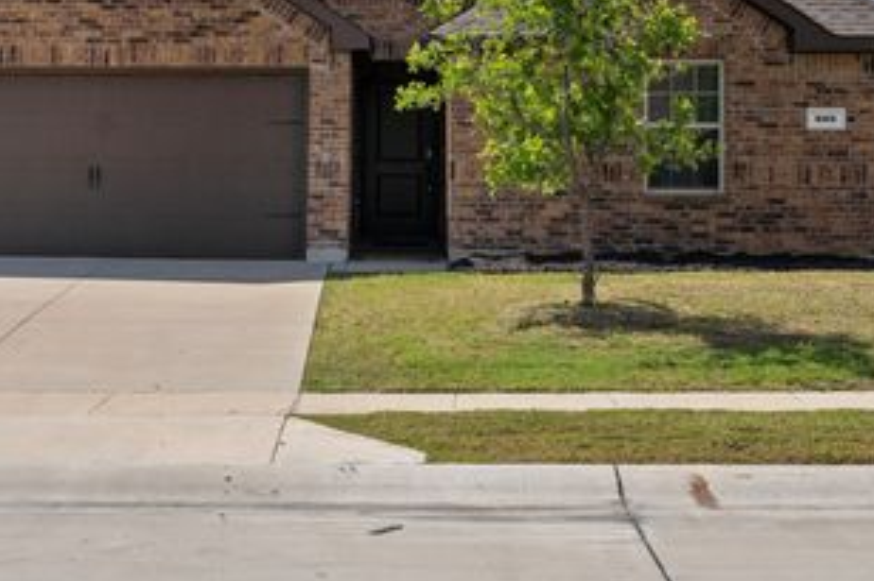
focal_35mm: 73
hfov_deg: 27.6
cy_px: 126
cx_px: 434
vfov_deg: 18.4
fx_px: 1777
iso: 400
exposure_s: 1/3200
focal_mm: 30.1
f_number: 9
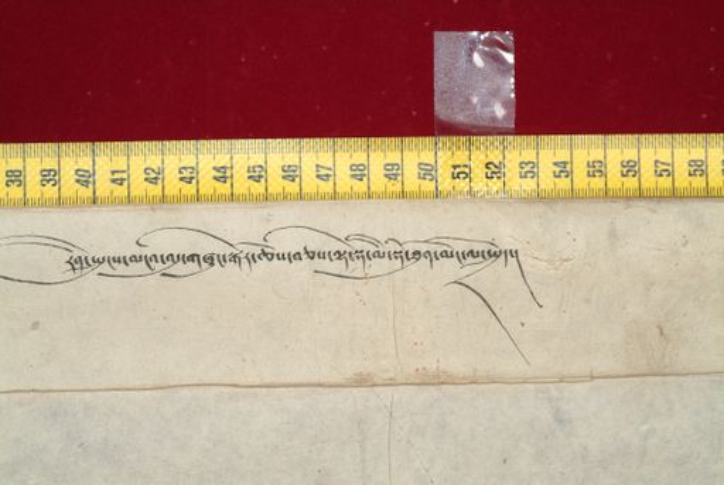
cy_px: 242
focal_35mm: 88
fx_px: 1782
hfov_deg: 23.0
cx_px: 362
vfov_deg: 15.5
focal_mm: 59
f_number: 13
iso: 160
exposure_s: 1/20
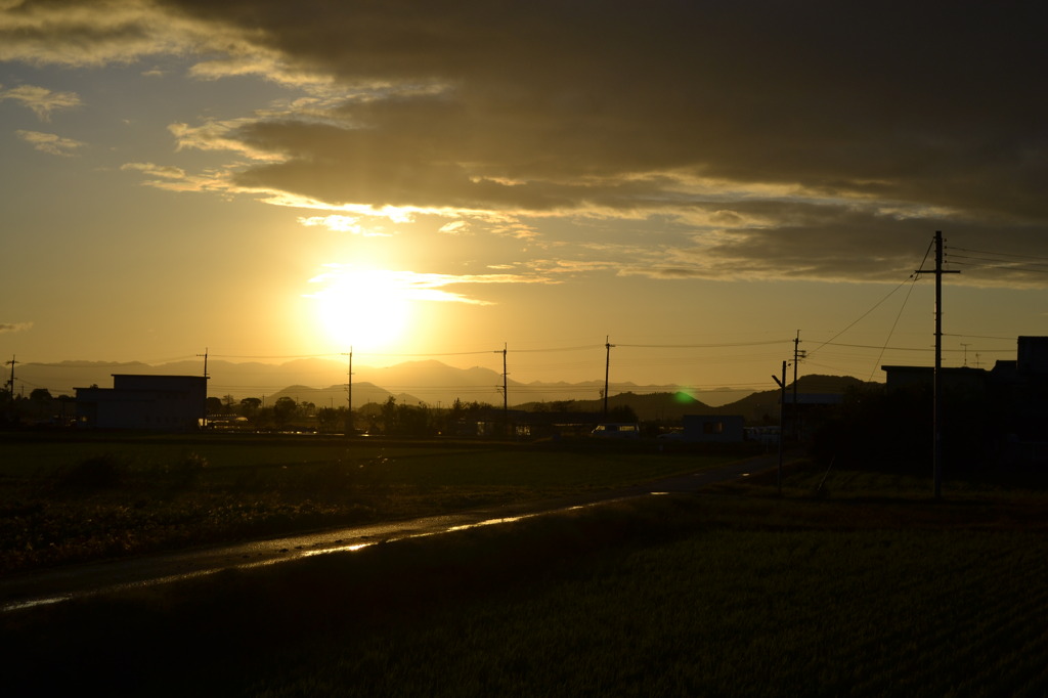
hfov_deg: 30.5
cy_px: 349
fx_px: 1921
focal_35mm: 66
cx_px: 524
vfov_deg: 20.6
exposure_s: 1/2000
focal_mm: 44
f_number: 5.3
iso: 100
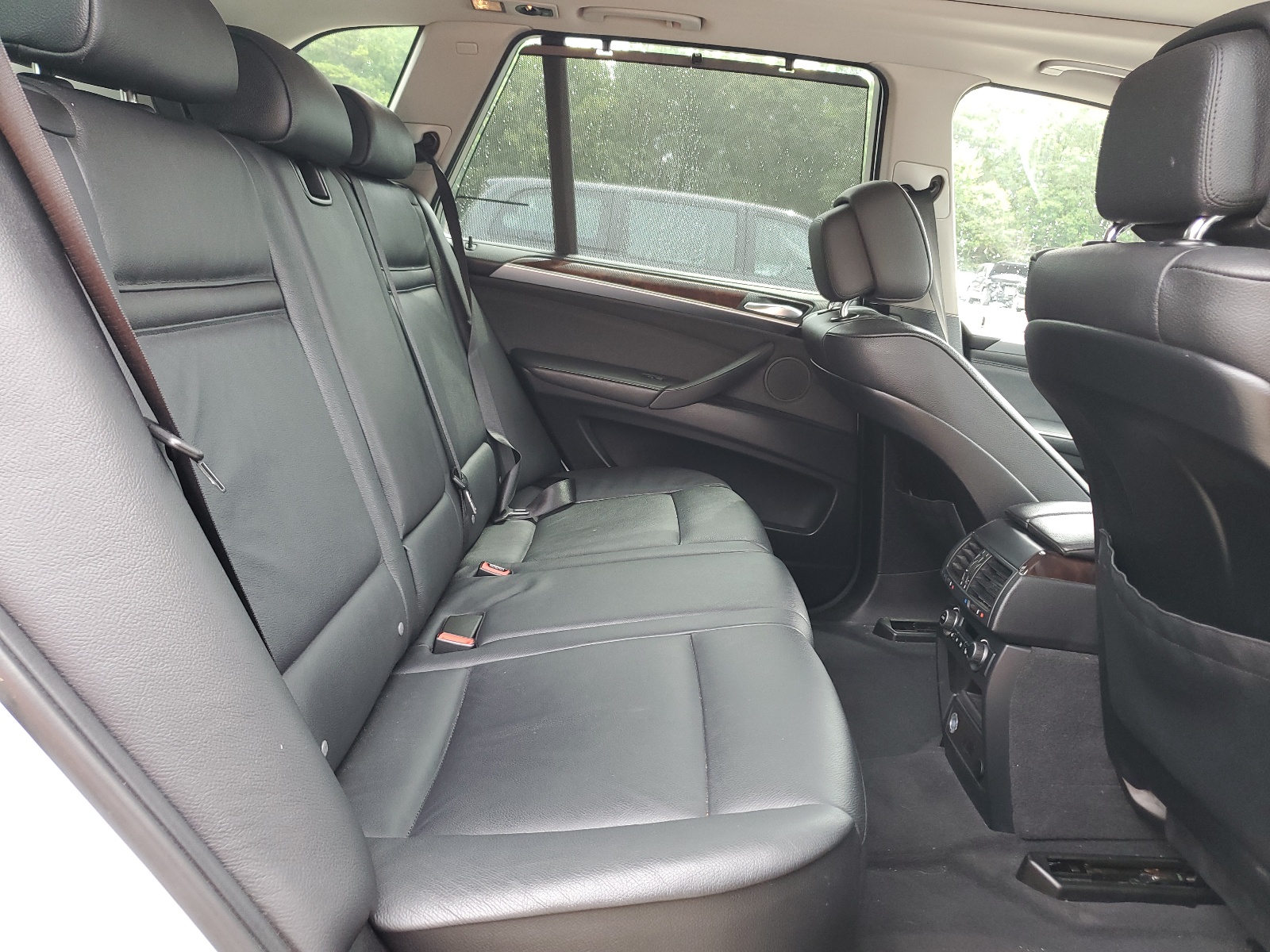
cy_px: 476
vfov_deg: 53.1
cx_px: 635
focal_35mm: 26
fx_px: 954
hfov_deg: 67.3
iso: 79
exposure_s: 1/100
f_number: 1.5
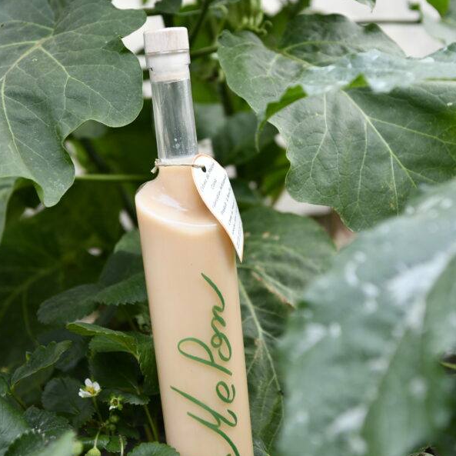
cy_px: 171
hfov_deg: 21.7
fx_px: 1192
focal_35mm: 80
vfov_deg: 21.6
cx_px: 226
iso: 1250
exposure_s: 1/640
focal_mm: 62
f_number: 4
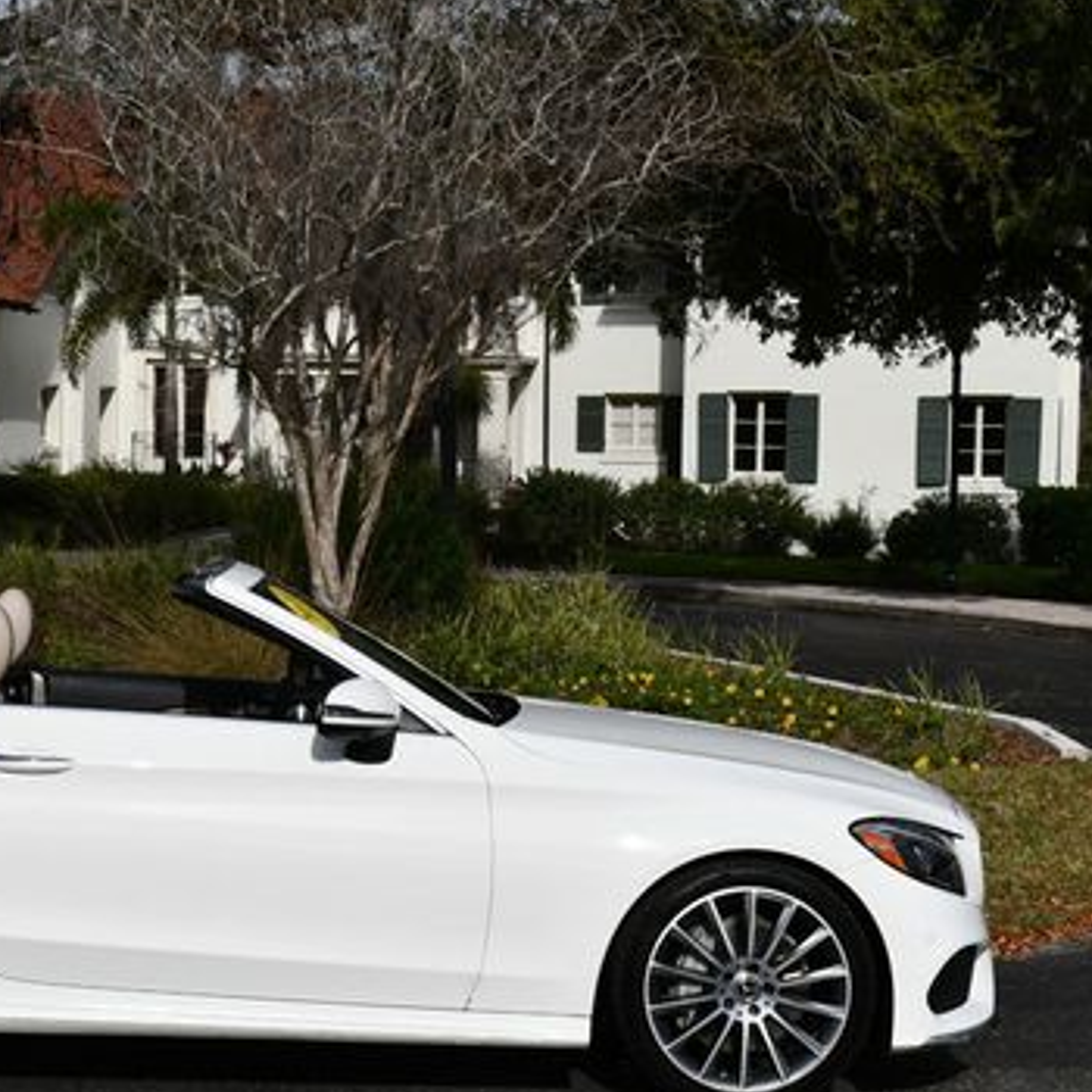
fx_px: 2891
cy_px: 633
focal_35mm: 81
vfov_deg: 21.4
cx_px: 156
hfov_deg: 21.0
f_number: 10
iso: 100
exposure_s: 1/400
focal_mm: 26
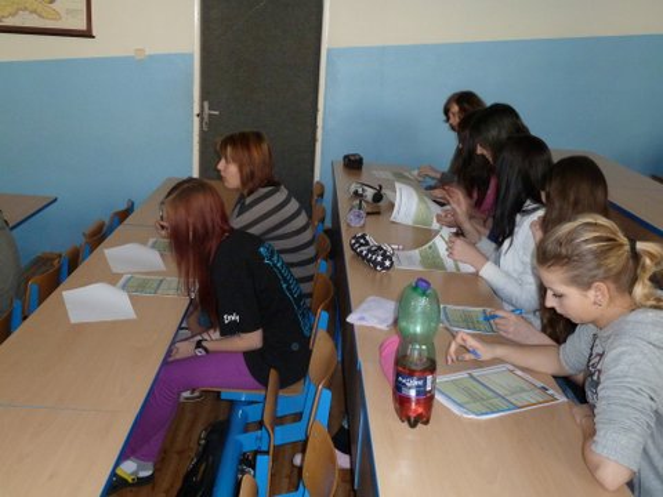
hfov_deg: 46.8
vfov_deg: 36.0
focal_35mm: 40
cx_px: 332
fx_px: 766
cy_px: 248
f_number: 5
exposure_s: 1/60
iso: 400
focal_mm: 6.5
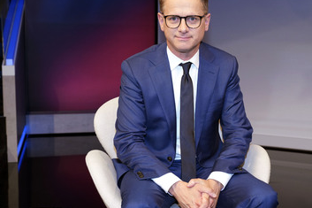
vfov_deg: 24.6
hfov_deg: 36.1
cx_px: 193
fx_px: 476
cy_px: 101
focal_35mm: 55
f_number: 5.6
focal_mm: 43
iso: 2000
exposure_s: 1/125
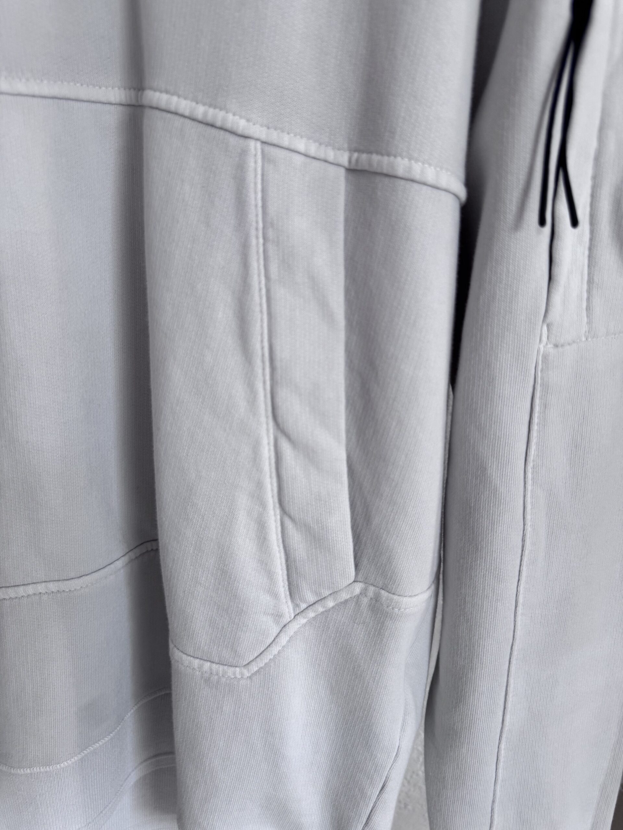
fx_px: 576
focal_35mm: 24
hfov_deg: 56.8
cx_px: 312
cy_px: 415
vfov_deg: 71.6
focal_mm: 6.76
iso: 125
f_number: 1.78
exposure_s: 1/121
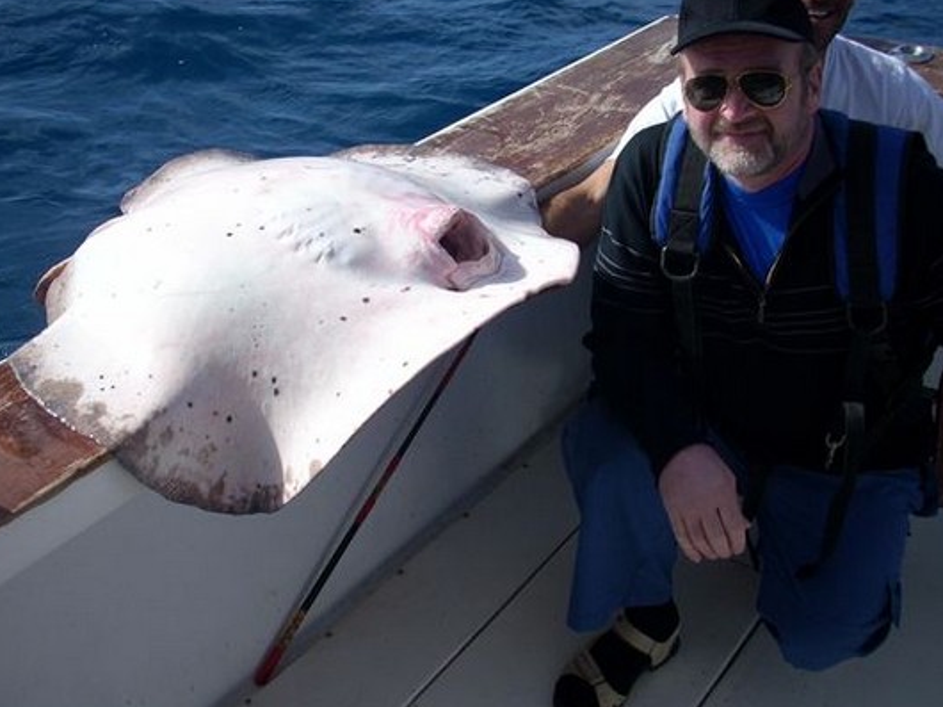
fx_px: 1198
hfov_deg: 43.0
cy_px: 315
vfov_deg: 32.8
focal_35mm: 44
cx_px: 455
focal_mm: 6.2
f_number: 5.6
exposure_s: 1/297
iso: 64
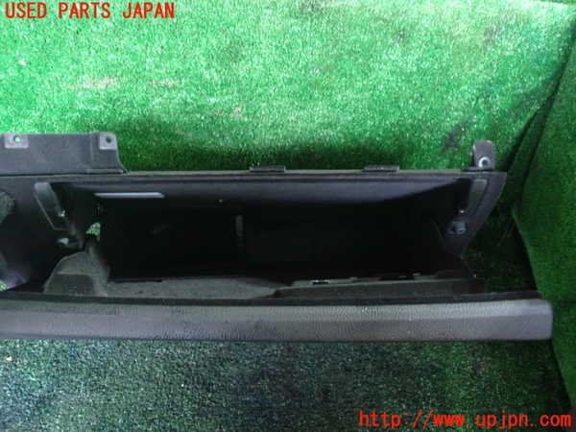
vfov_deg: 46.8
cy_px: 216
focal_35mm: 30
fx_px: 499
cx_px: 288
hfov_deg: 60.0
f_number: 2.3
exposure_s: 1/10
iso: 800
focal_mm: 5.4
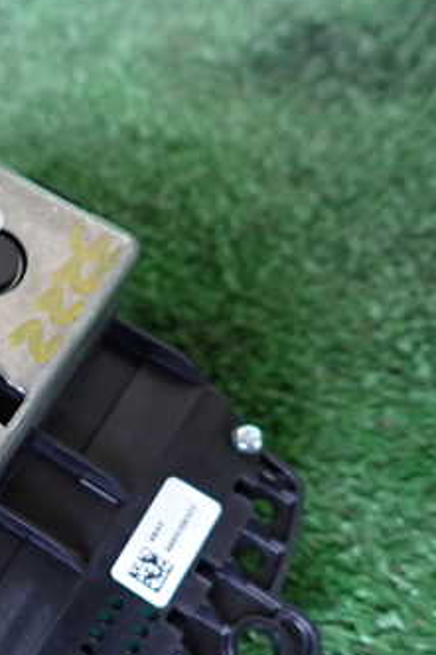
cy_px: 400
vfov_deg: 41.7
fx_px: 855
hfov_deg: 25.3
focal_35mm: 47
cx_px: -109
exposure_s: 1/30
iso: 320
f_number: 2
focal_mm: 4.5
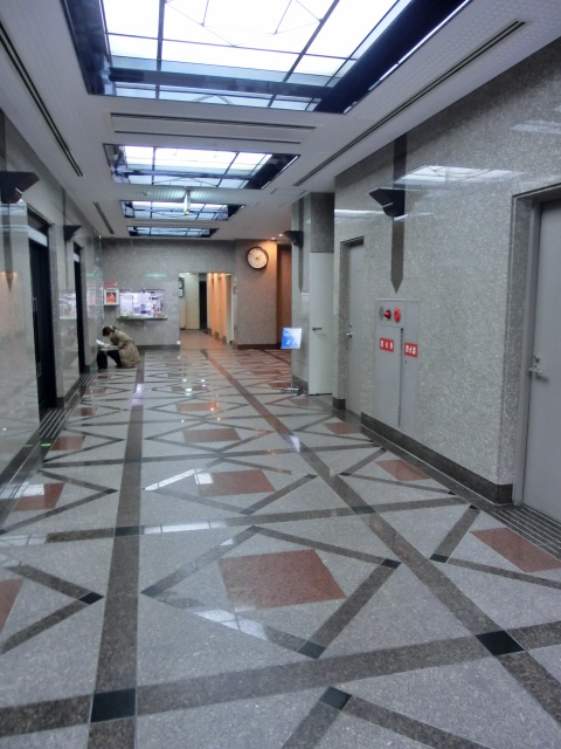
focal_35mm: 24
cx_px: 280
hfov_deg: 56.8
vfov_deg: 71.6
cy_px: 374
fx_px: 519
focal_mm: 4.24
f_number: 3
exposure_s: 1/50
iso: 800
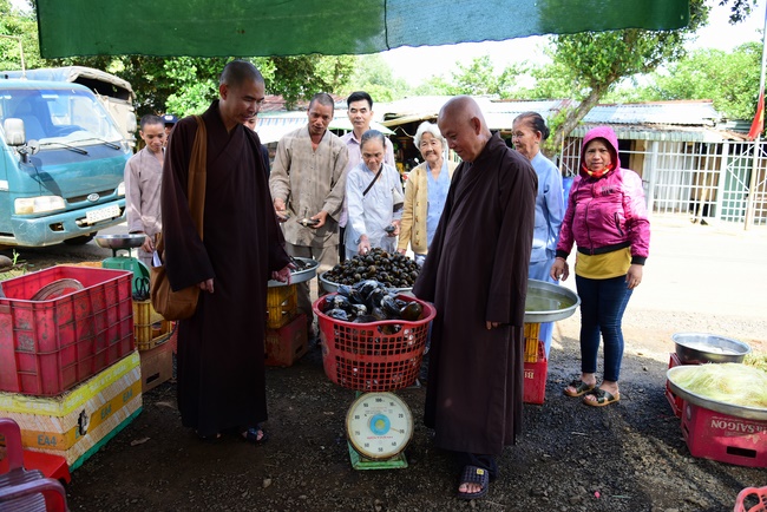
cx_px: 384
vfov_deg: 48.0
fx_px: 575
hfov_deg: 67.4
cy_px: 256
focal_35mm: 27
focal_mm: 27
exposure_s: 1/320
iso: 320
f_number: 4
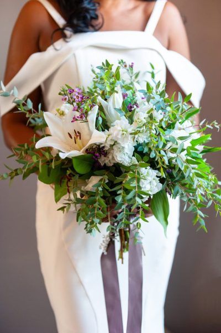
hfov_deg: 28.0
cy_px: 166
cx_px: 110
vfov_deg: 41.2
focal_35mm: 48
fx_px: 443
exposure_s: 1/125
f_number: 2.8
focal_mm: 48
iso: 800
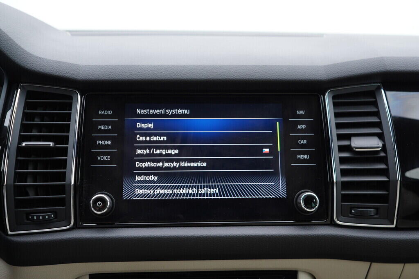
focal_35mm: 36
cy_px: 140
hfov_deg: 53.1
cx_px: 210
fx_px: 419
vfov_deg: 36.9
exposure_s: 1/40
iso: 160
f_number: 2.8
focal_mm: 24
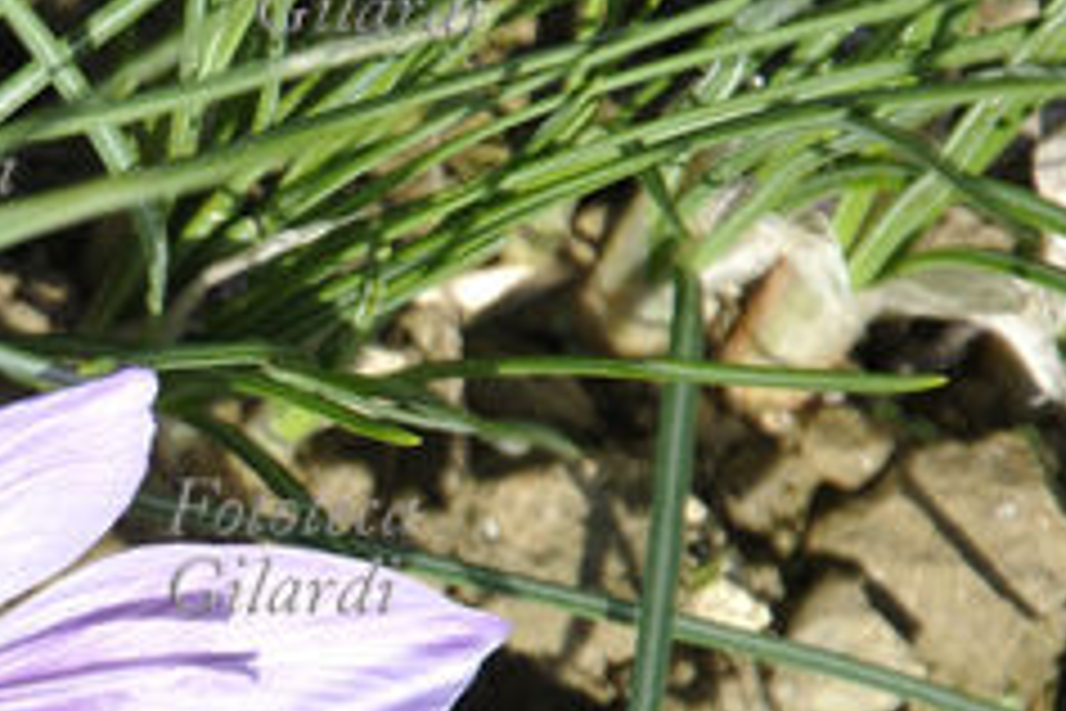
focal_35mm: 531
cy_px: 826
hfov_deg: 3.9
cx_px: -546
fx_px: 15713
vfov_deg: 2.6
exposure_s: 1/400
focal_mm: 105
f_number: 8
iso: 200
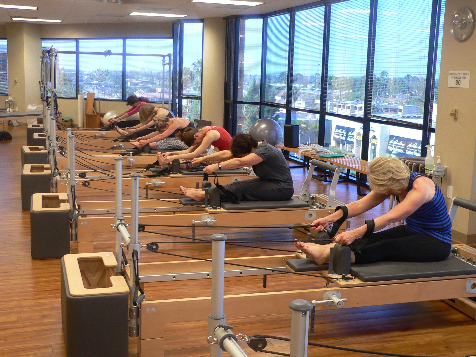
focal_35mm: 45
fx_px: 619
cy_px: 179
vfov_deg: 32.2
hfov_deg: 42.1
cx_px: 233
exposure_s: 1/10
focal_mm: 7.3
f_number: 2.8
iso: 100
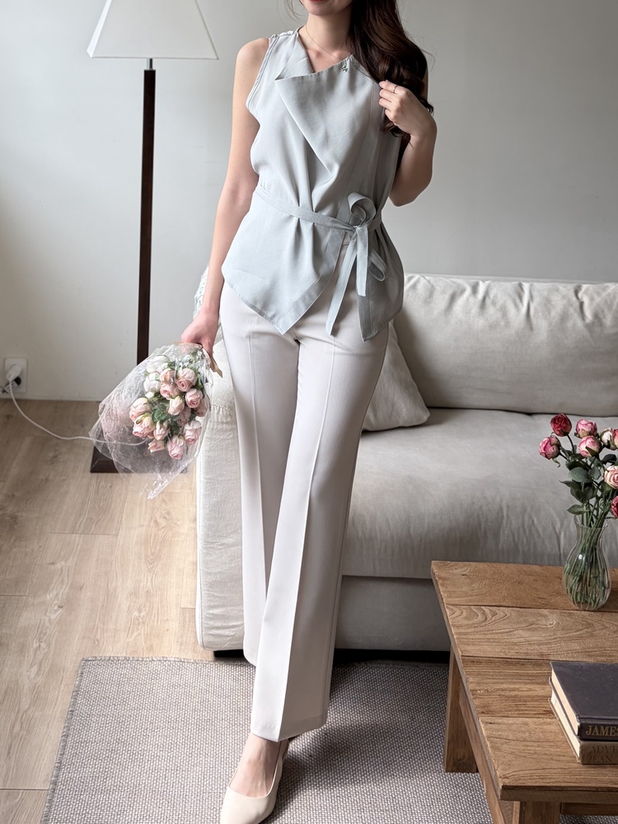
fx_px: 619
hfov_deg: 53.1
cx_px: 309
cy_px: 412
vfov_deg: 67.3
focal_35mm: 26
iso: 50
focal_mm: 5.96
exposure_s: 1/326
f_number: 1.6
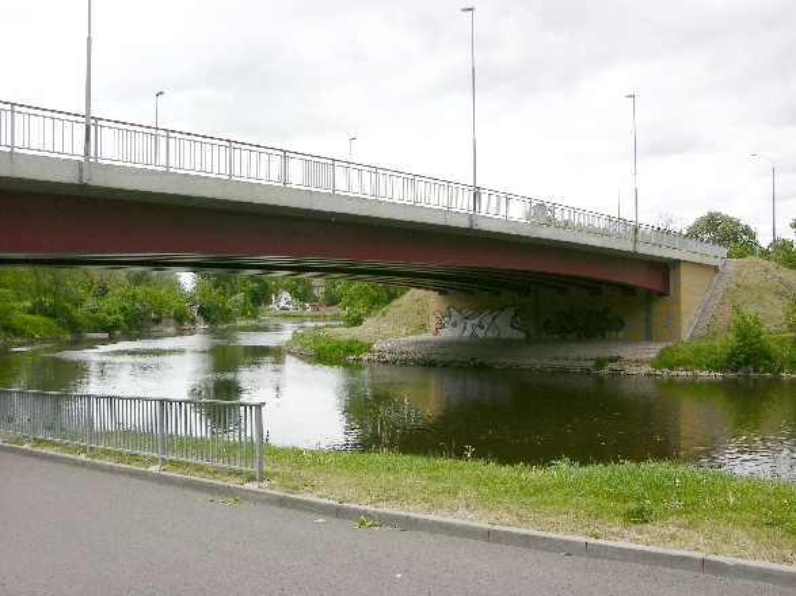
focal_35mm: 35
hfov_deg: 52.6
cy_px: 298
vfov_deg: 40.7
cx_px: 398
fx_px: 805
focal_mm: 8.9
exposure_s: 1/93.9
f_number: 6.3
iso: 50
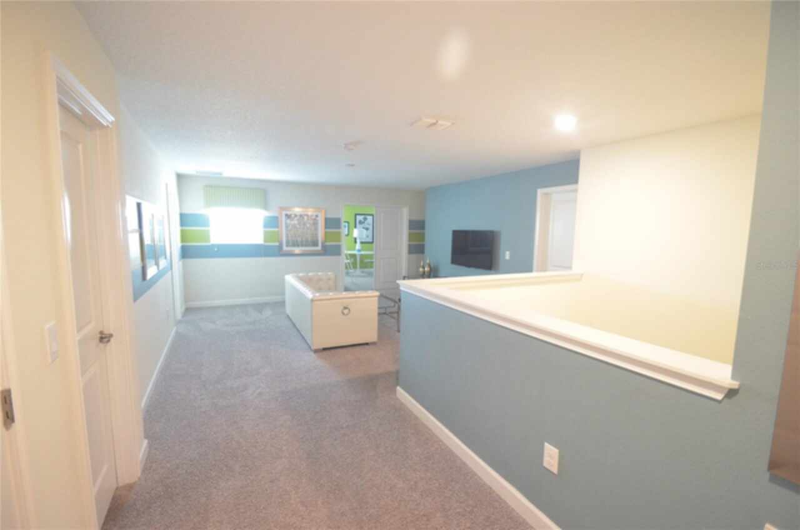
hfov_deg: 100.5
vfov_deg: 77.1
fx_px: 333
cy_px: 265
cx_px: 400
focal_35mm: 15
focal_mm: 10
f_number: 3.5
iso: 2500
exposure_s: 1/30
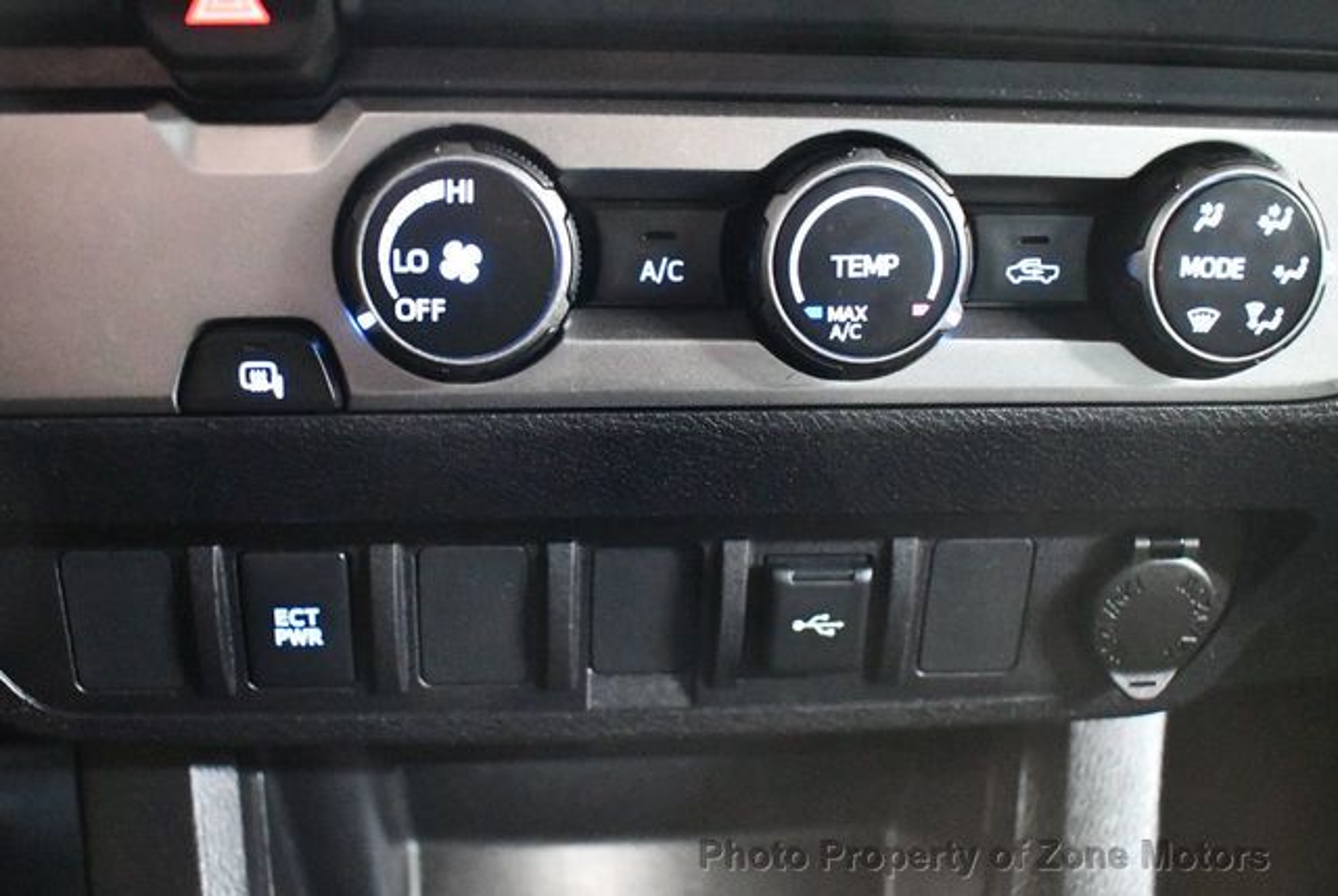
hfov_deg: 53.1
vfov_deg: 37.0
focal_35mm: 36
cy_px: 448
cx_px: 669
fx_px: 1340
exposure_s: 1/15
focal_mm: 18
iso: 12800
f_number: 3.5
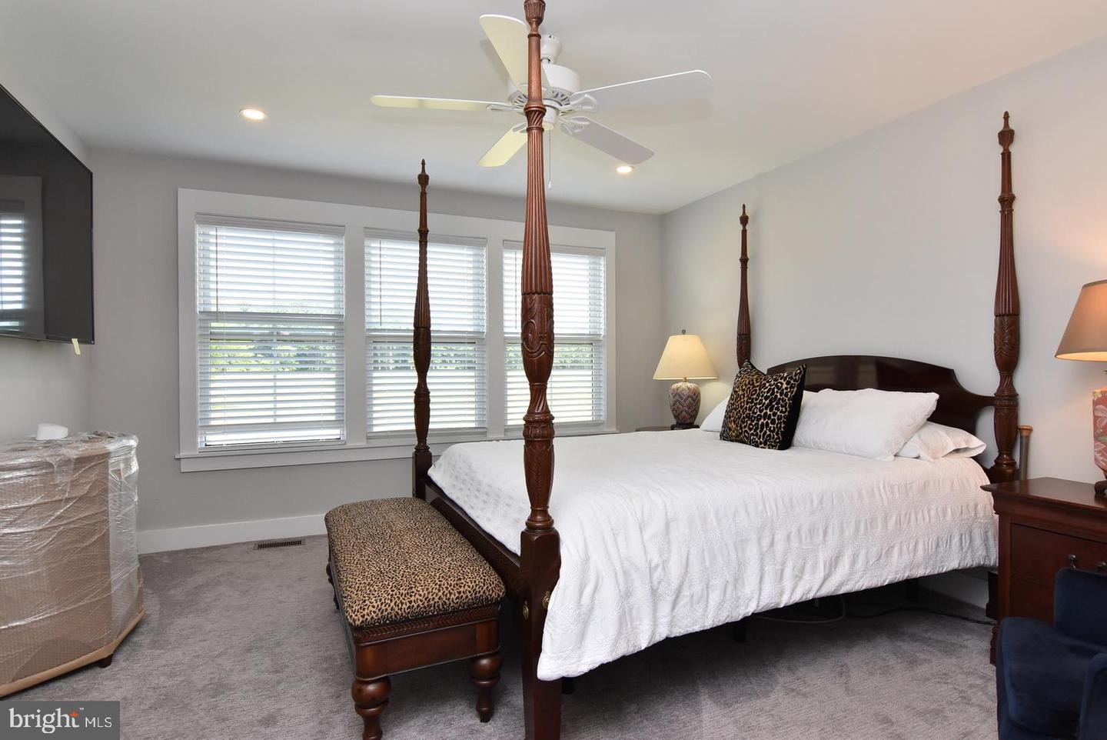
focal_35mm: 18
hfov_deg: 90.0
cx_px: 554
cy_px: 370
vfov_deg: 67.5
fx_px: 554
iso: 800
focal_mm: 12
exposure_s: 1/125
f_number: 8
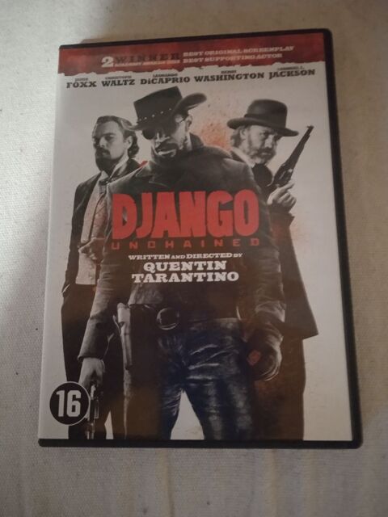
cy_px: 258
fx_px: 418
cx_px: 194
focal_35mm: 28
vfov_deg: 63.4
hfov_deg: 49.7
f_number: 2.2
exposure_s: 1/14.3
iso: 2681
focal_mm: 3.43
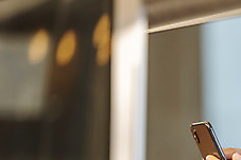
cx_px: 275
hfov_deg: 4.7
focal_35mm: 436
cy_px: 129
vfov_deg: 3.1
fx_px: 2917
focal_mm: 165
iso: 500
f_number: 2.8
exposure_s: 1/125
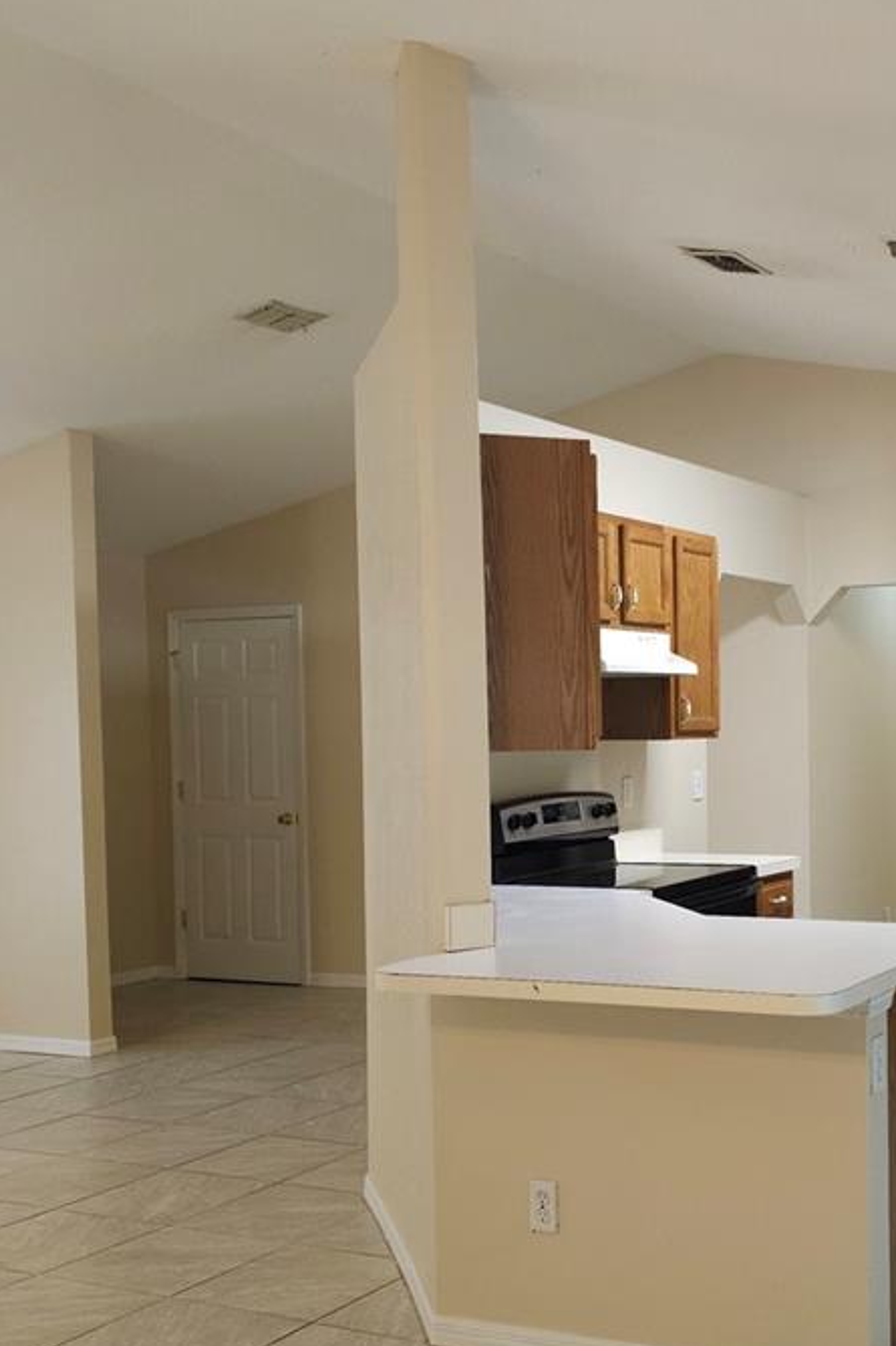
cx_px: 773
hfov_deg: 30.1
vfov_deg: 45.3
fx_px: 1606
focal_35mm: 43
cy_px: 778
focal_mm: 6.3
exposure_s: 1/60
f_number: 1.7
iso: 250
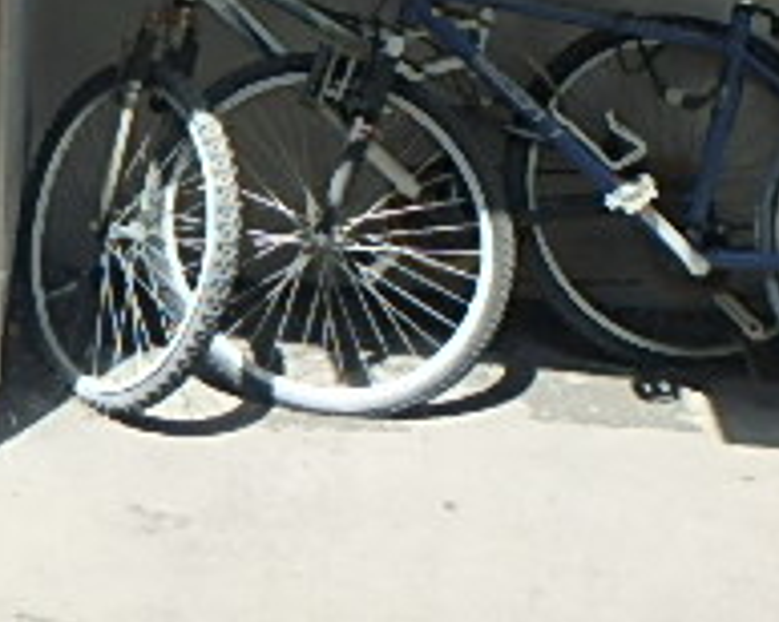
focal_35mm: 68
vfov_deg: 19.5
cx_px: -214
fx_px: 1566
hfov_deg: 24.6
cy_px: -311
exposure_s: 1/320
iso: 125
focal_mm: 3.7
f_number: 3.5
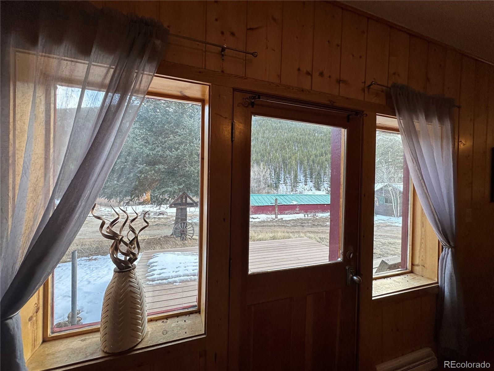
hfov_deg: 102.1
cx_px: 247
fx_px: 200
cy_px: 186
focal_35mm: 14
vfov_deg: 85.7
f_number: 2.2
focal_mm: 2.22
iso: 125
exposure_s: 1/120
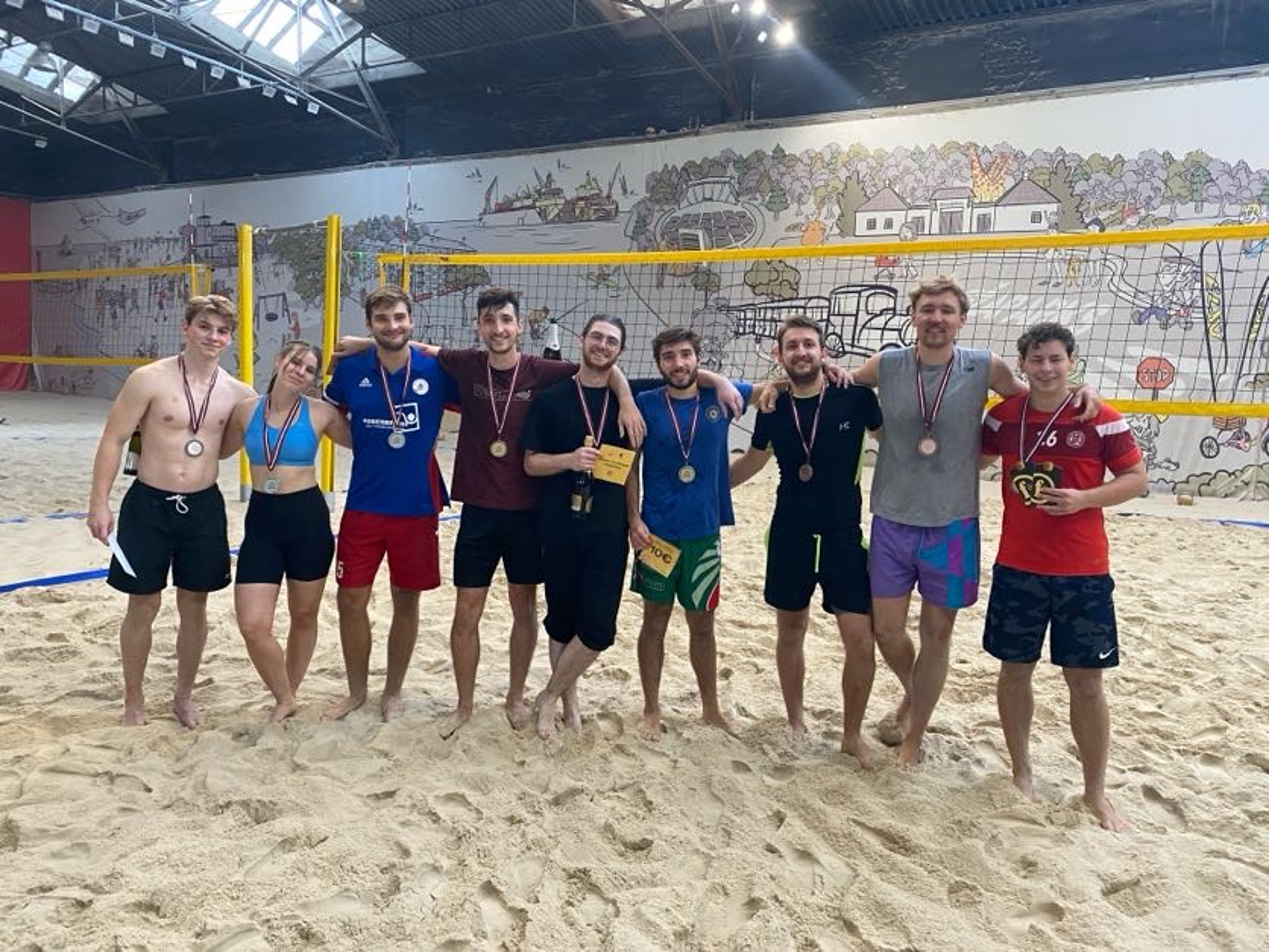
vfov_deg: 53.1
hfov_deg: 67.3
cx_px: 634
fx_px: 953
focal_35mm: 26
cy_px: 476
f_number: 1.8
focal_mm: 4.25
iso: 125
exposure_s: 1/50
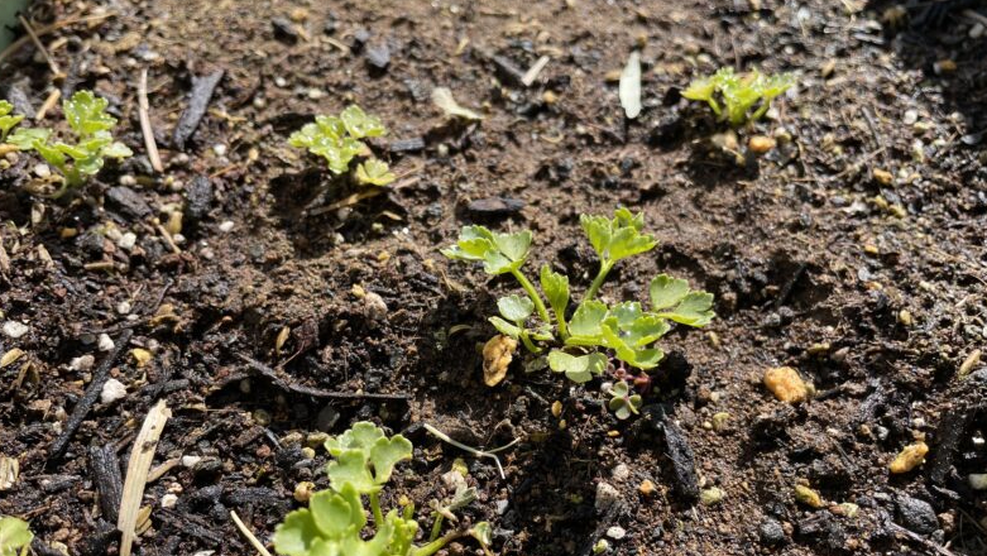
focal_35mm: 29
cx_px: 492
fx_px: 759
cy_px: 355
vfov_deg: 39.9
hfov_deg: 66.0
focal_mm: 4.2
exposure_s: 1/1261
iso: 32
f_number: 1.6
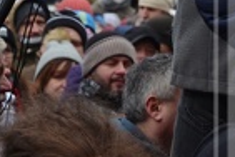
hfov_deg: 2.7
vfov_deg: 1.8
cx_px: 93
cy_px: -120
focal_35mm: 757
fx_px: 4941
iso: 500
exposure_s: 1/40
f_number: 8
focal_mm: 90
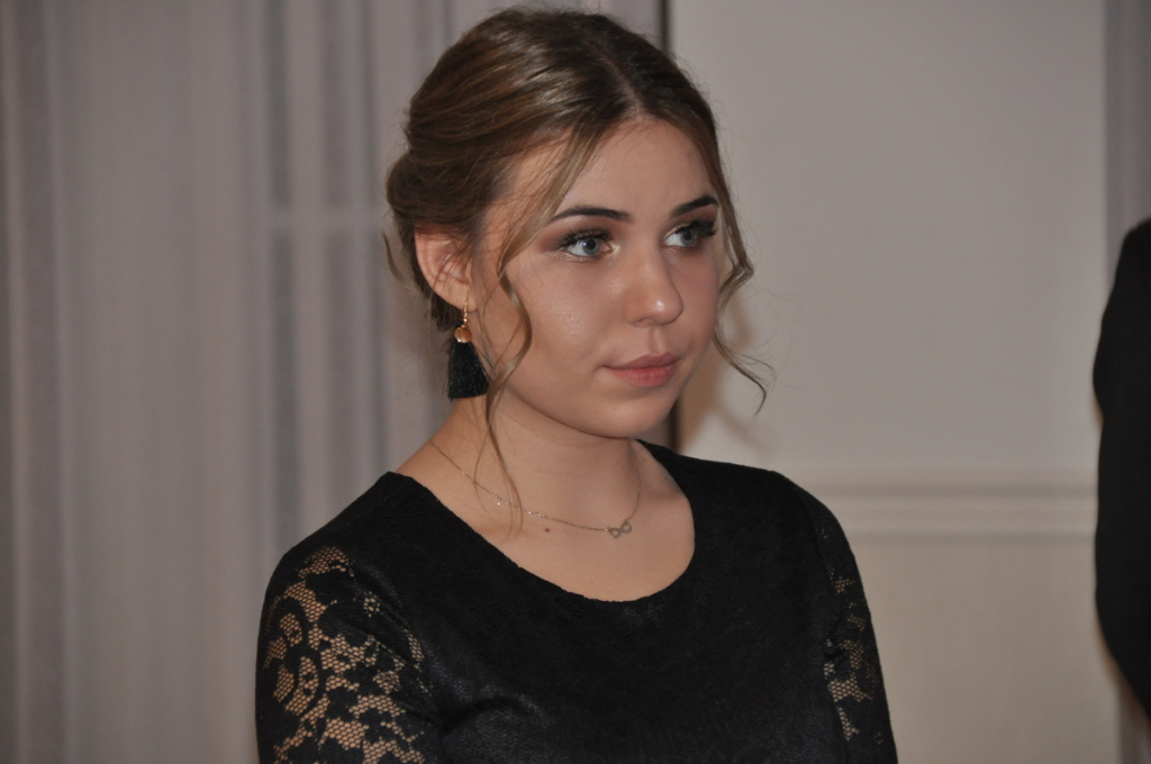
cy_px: 382
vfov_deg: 6.5
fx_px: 6706
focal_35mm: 210
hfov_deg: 9.8
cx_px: 576
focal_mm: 140
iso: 800
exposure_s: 1/60
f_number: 6
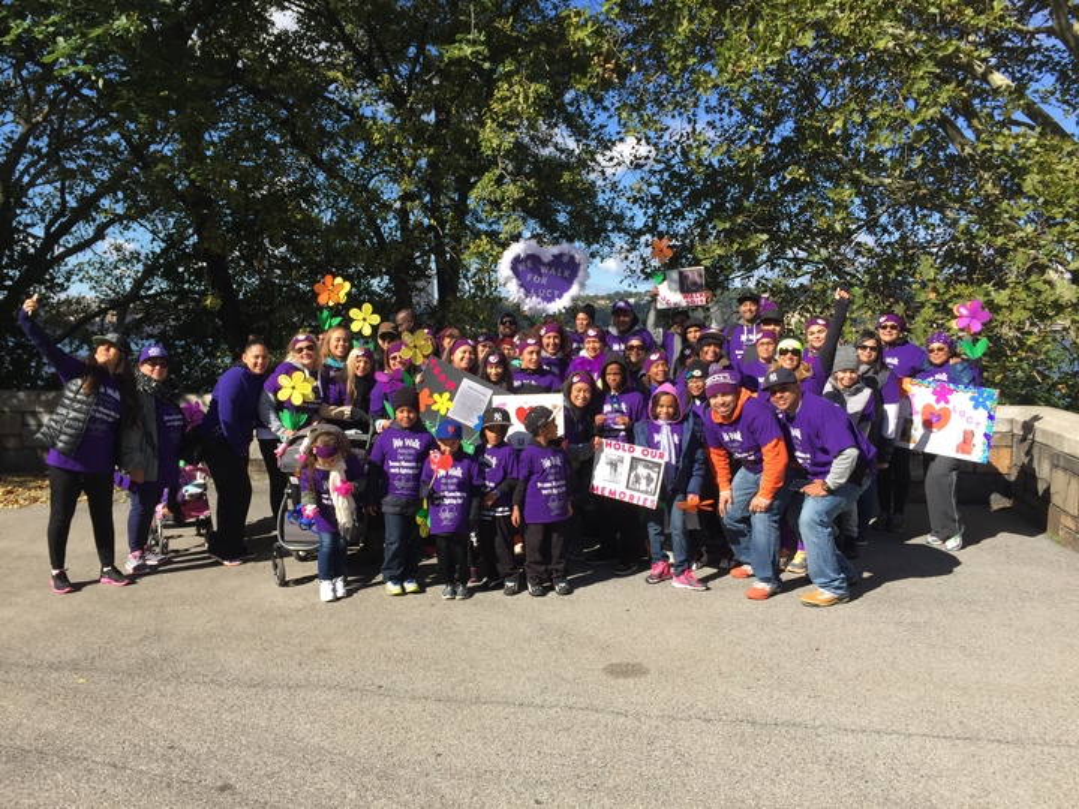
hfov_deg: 61.7
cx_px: 540
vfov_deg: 48.2
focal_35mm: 29
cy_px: 404
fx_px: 904
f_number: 2.2
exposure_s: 1/1163
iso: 32
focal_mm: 4.15
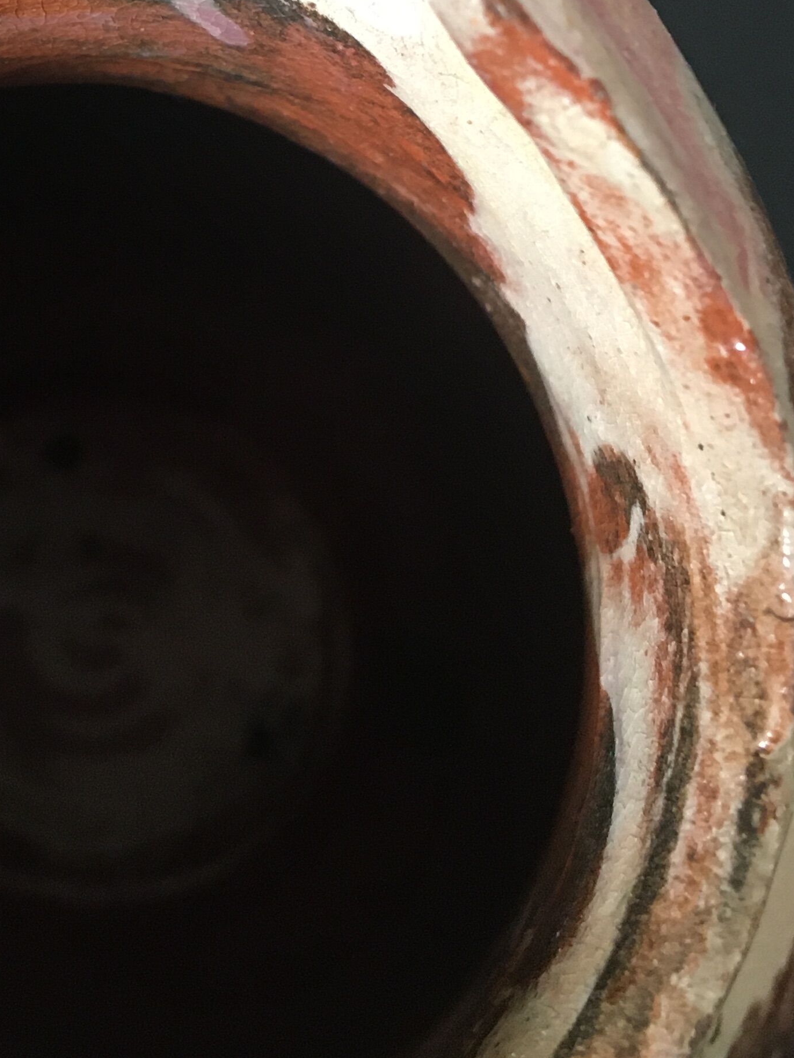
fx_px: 1958
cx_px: 104
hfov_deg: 22.5
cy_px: 90
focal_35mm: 64
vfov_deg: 29.0
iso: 160
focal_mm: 4.15
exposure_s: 1/33
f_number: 2.2
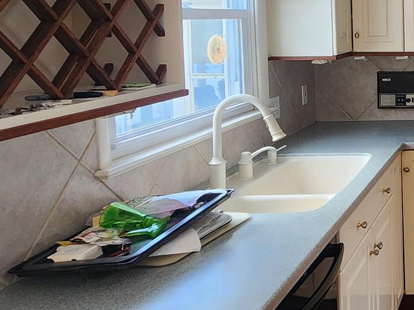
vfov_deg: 32.0
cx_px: 530
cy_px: 59
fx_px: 526
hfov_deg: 32.8
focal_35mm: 44
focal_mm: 2.2
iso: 250
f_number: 2.2
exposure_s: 1/60
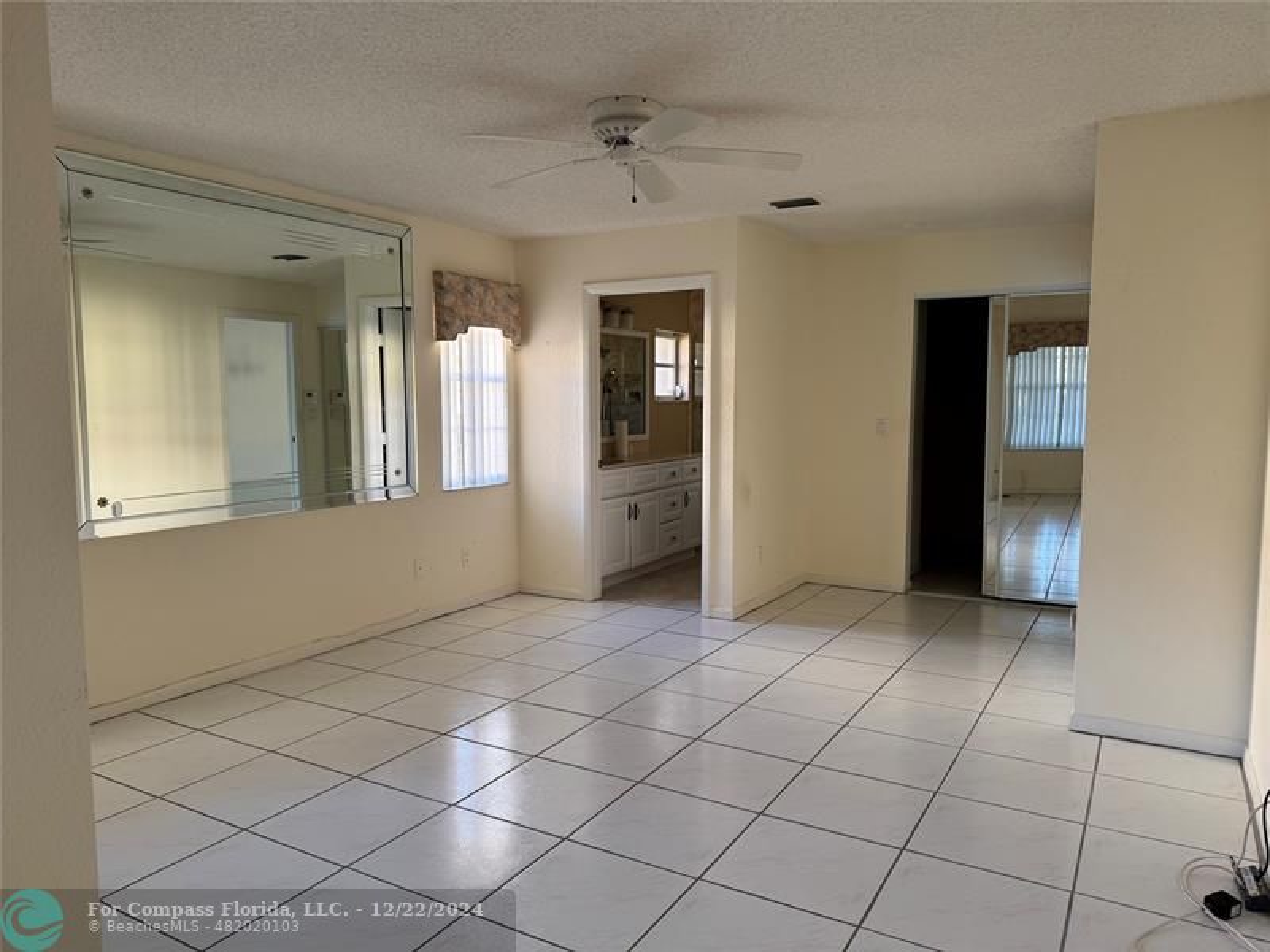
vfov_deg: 56.8
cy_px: 476
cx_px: 635
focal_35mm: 24
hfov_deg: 71.6
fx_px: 881
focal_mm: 6.76
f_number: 1.78
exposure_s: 1/60
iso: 125
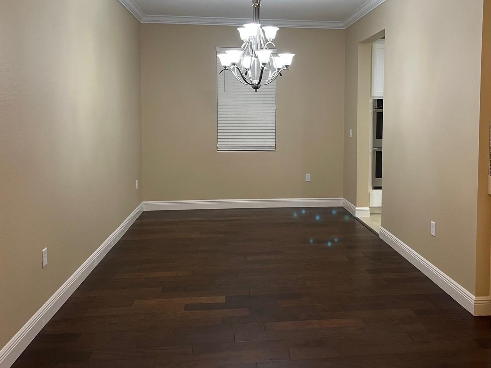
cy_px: 136
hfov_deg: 55.1
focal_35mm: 33
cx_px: 288
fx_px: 468
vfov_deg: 42.6
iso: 100
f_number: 1.6
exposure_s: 1/60
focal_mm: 5.1
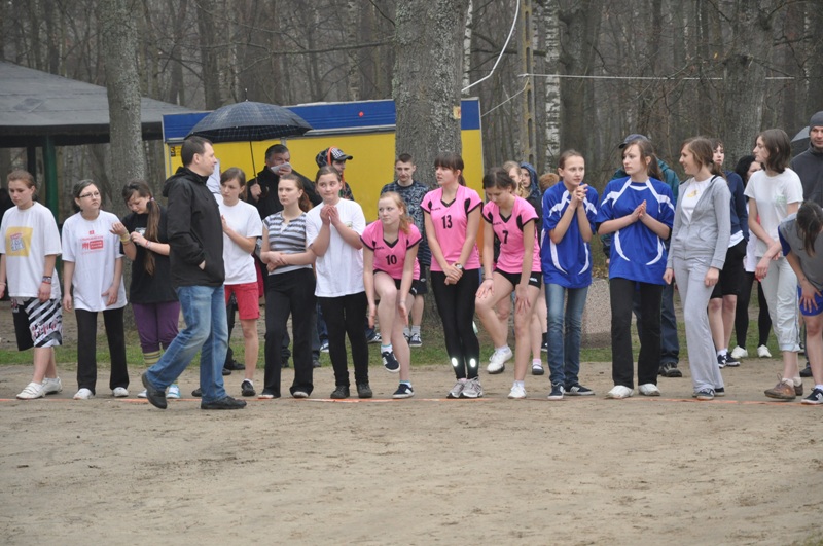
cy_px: 273
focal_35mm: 128
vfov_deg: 10.7
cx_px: 412
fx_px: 2911
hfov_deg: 16.1
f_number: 5.6
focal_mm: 85
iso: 1000
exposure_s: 1/125
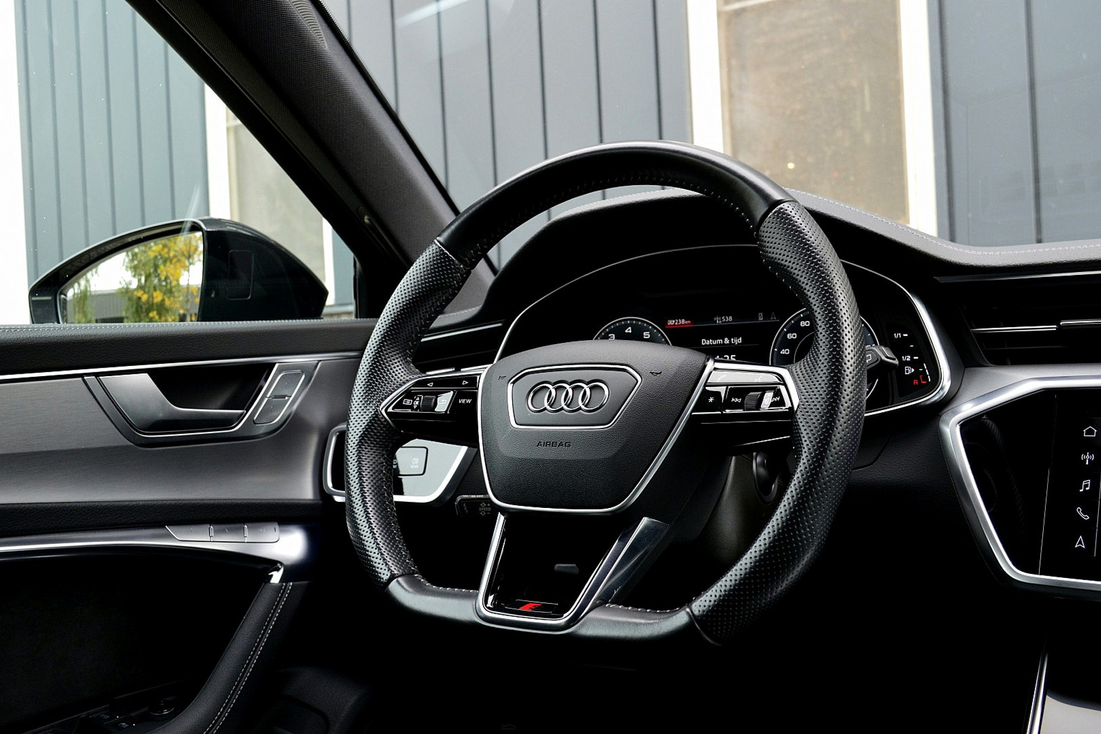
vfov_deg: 36.9
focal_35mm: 36
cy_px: 367
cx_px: 550
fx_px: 1101
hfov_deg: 53.1
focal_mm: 24
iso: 800
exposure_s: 1/60
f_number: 7.1
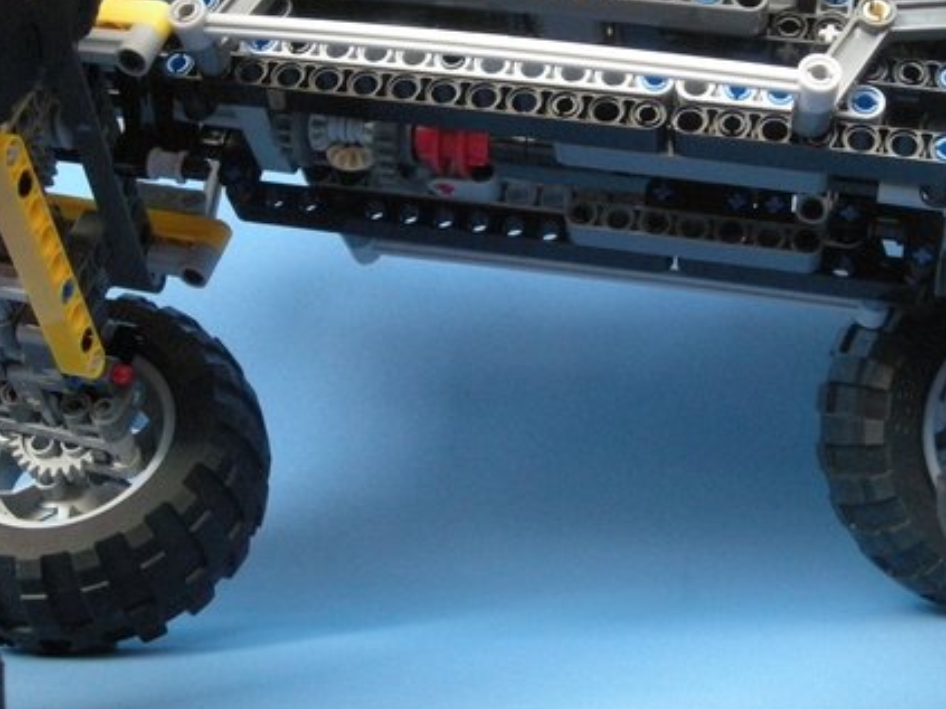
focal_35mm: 53
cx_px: 579
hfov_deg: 36.0
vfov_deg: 27.3
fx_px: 1448
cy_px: 219
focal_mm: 5.7
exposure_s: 1/42.7
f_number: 2.8
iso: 400
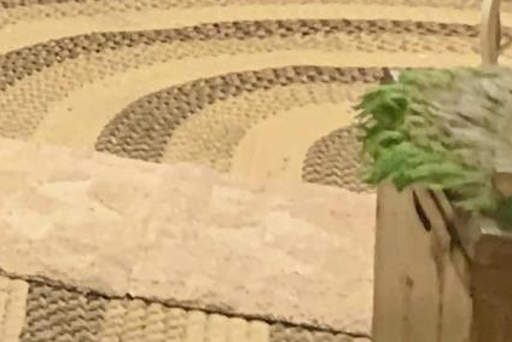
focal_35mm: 196
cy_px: -401
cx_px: -1218
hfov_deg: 8.2
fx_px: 2788
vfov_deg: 6.7
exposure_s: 1/40
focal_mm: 4.25
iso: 400
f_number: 1.8
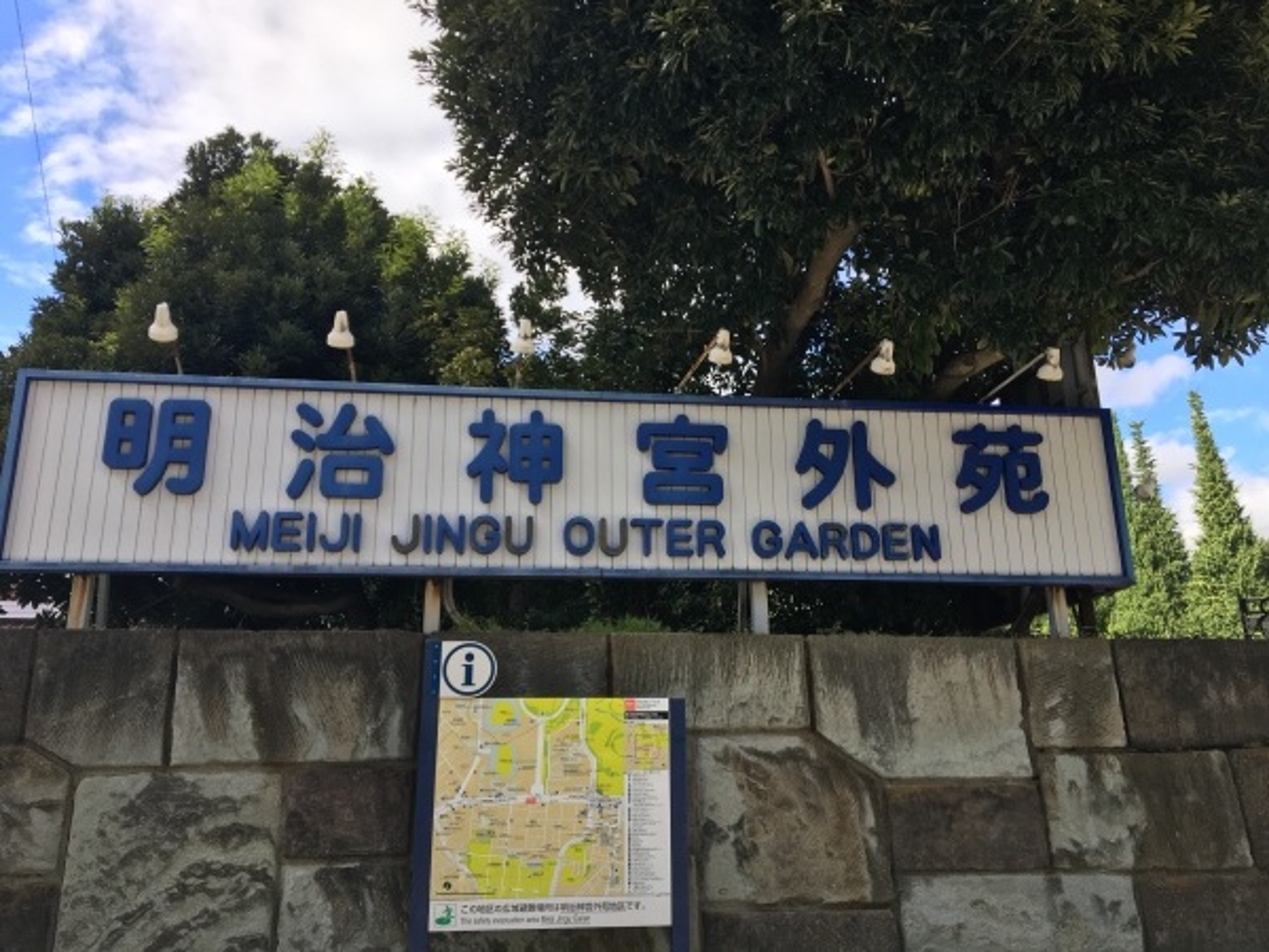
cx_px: 634
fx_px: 1063
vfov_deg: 48.2
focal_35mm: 29
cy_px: 476
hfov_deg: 61.7
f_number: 2.2
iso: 25
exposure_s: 1/605
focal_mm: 4.15
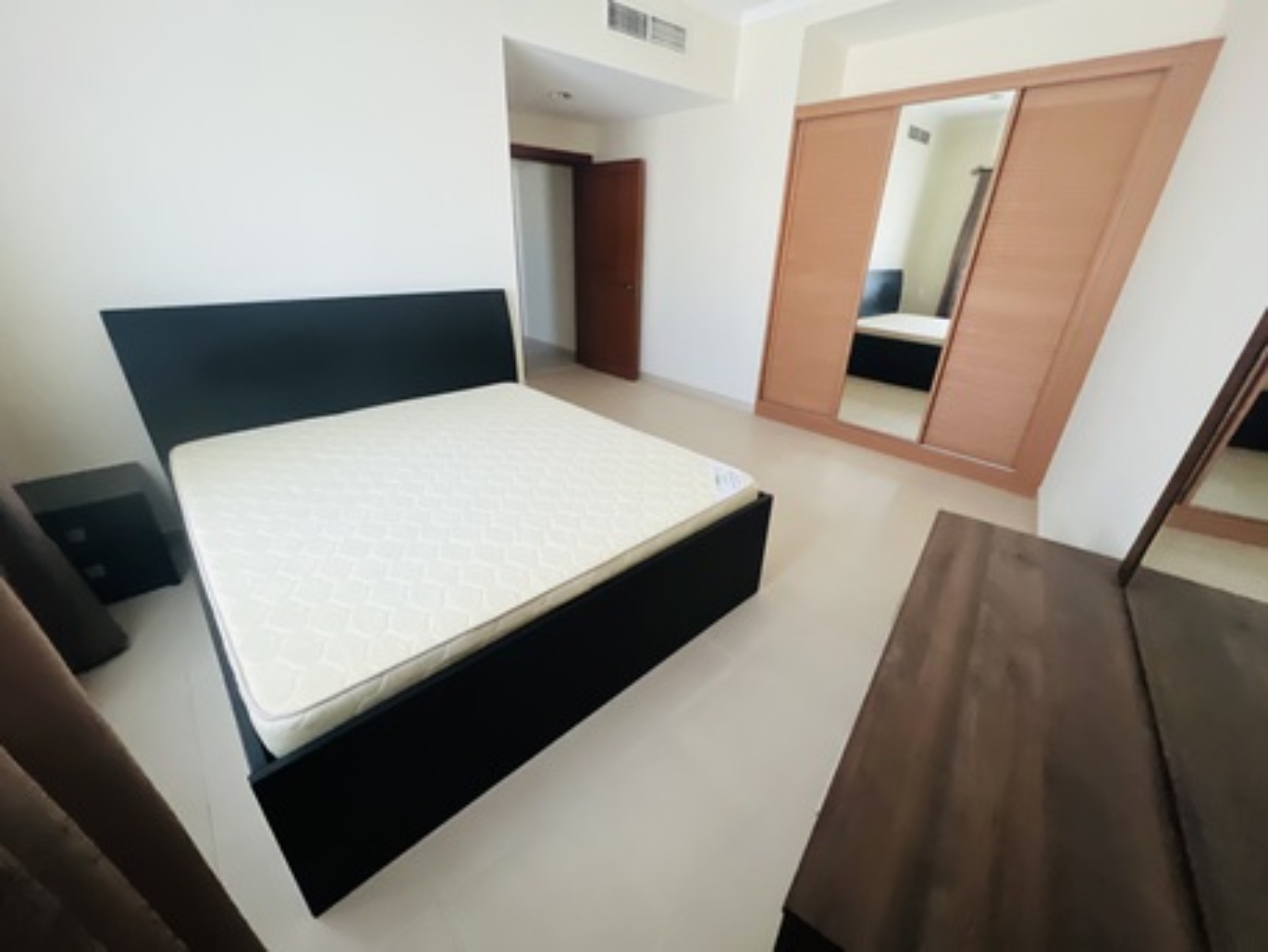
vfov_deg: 89.9
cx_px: 634
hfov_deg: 106.2
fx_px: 476
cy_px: 476
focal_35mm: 13
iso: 500
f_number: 1.8
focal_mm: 1.57
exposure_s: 1/60
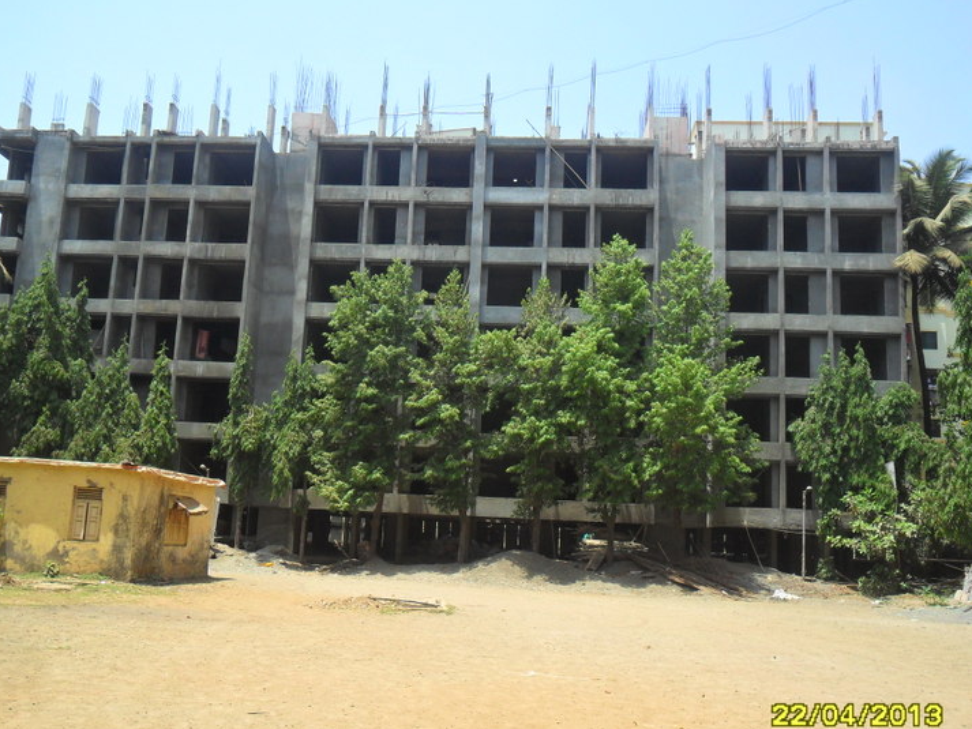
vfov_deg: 40.7
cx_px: 453
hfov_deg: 52.6
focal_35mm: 35
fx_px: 983
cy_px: 393
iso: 100
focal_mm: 5.7
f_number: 3.7
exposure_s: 1/500
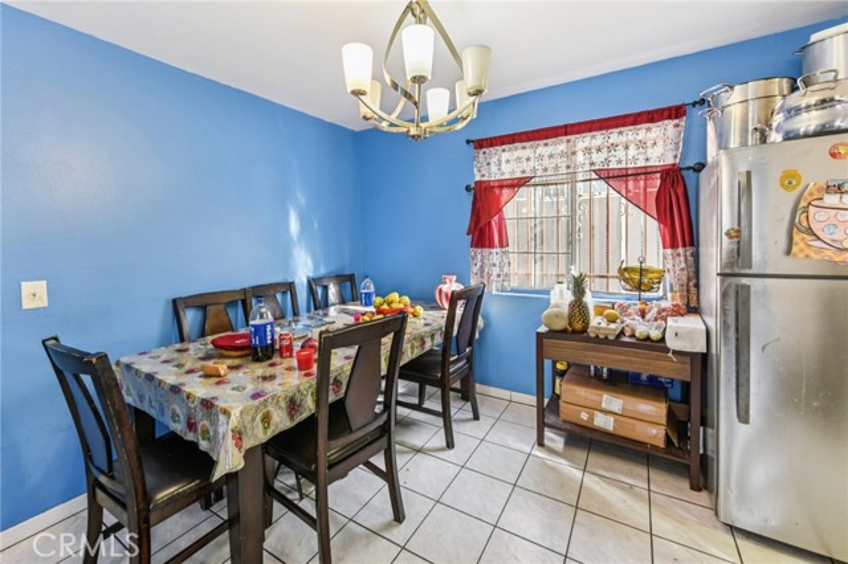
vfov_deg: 81.1
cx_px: 424
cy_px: 282
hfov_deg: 104.3
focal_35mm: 14
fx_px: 330
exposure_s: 1/4
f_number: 8
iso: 400
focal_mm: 14
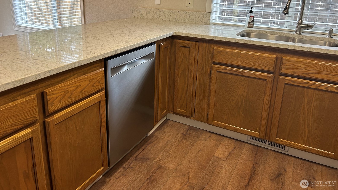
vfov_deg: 39.7
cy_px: 64
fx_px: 260
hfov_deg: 66.1
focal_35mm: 29
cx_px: 170
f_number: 1.5
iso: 80
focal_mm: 5.7
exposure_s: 1/120
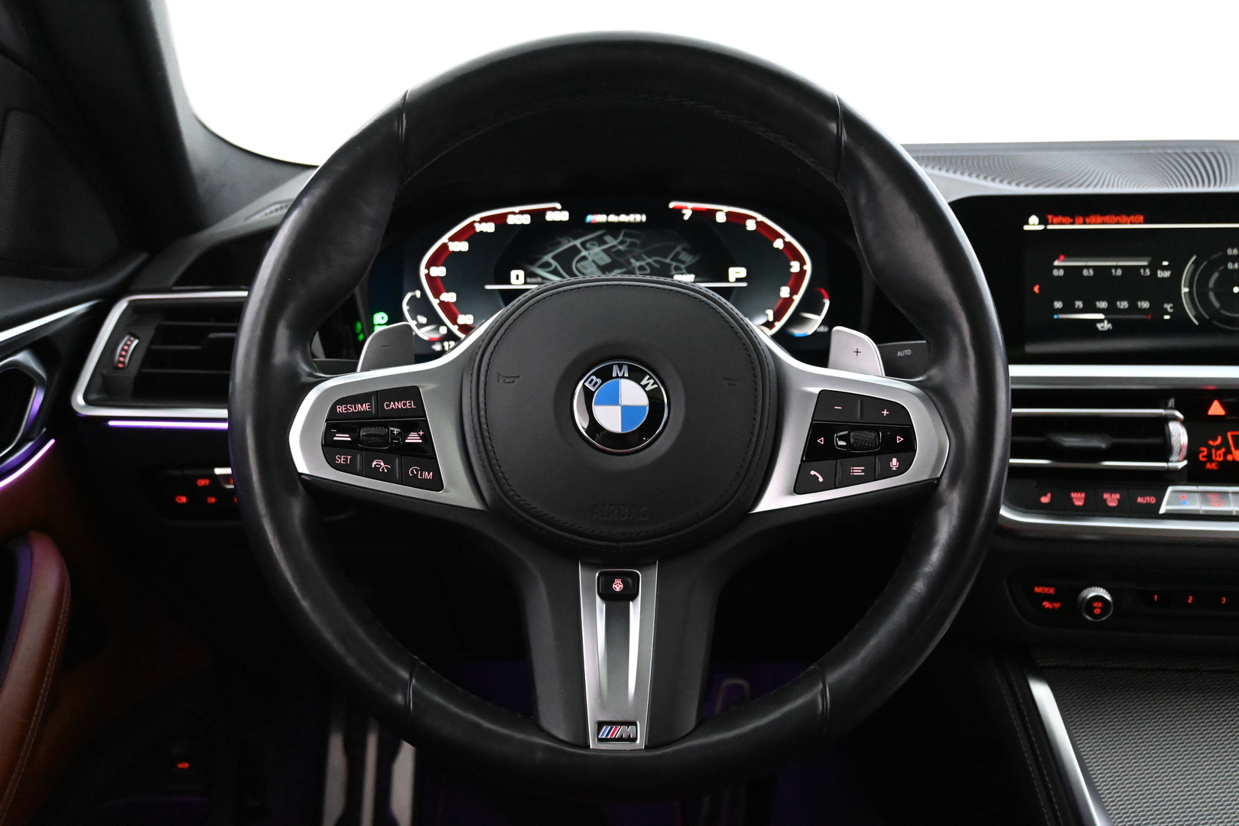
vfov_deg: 40.0
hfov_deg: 57.2
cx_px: 620
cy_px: 413
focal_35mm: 33
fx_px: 1136
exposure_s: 1/40
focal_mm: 22
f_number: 4
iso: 7200
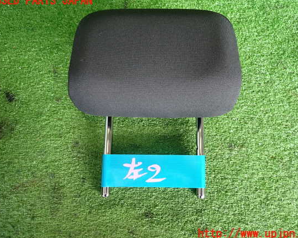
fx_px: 238
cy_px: 117
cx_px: 157
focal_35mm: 27
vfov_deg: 53.2
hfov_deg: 64.0
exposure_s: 1/30
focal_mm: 4.5
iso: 250
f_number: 2
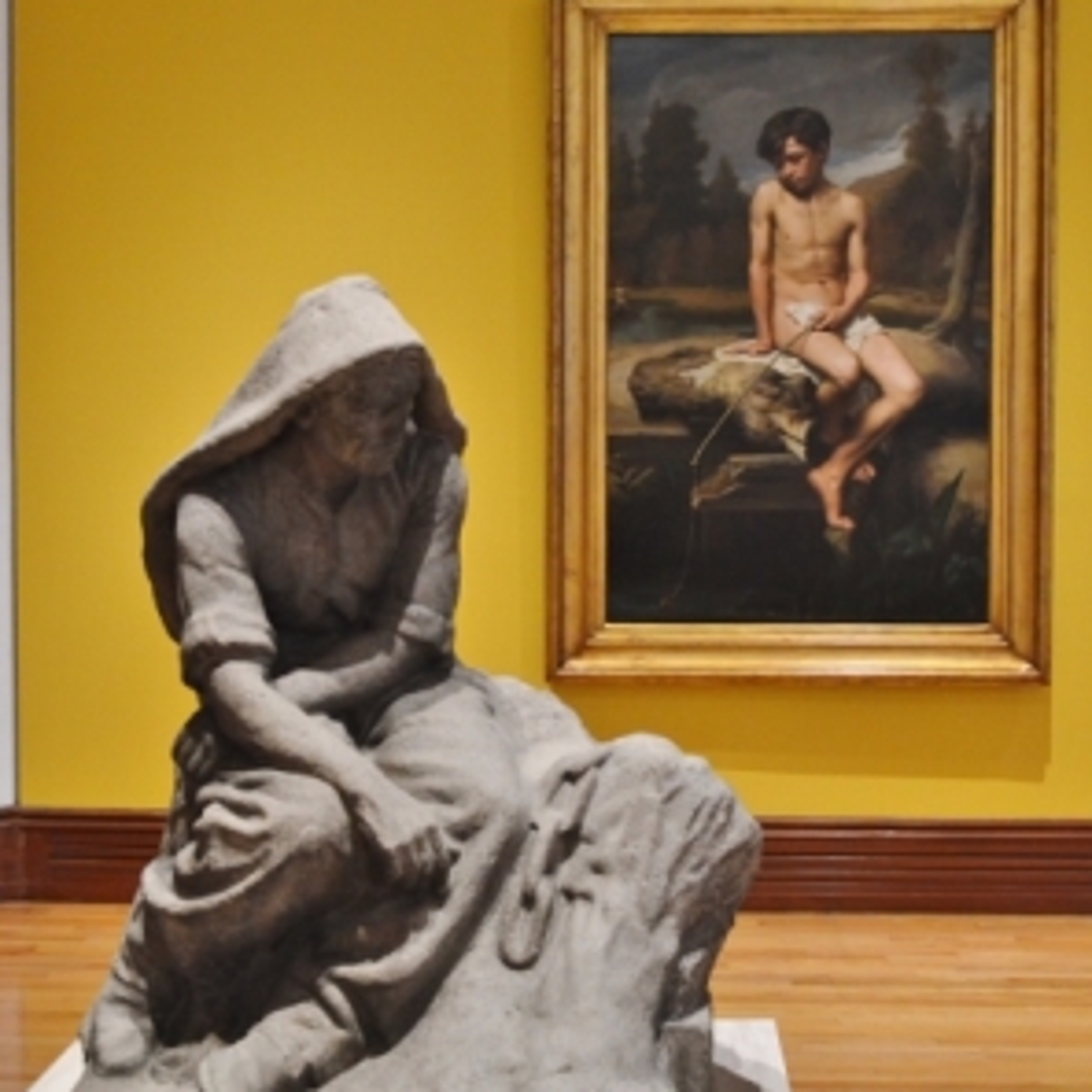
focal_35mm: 54
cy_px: 564
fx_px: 1927
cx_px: 546
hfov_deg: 31.6
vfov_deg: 31.6
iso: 1600
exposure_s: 1/40
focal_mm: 28
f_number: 5.6
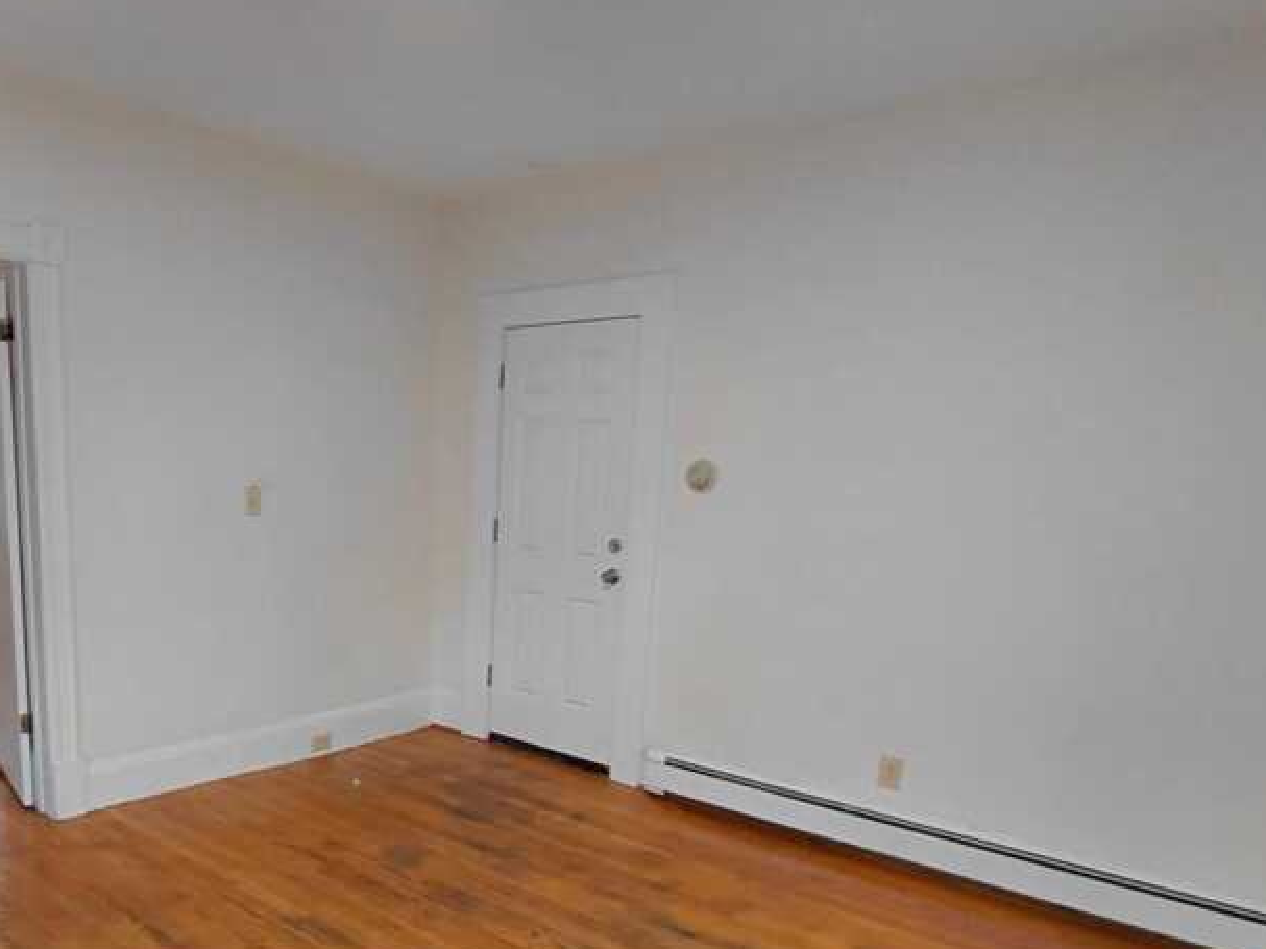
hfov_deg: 63.8
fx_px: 987
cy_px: 644
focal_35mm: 27
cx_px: 428
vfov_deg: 50.3
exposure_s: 1/60
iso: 200
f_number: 2.2
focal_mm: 1.64
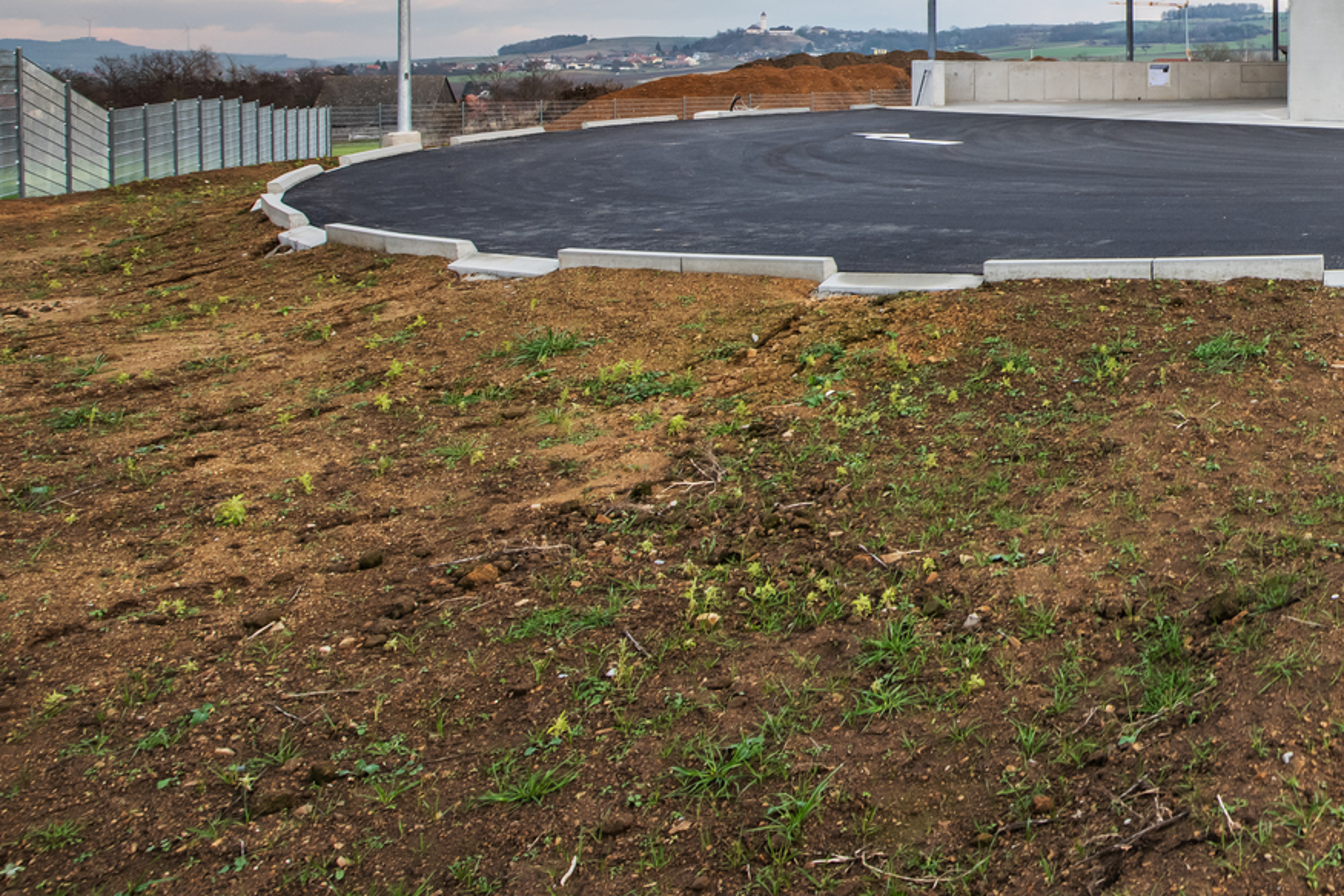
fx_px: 1194
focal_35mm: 32
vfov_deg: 37.8
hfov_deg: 45.0
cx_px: 1467
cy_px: 59
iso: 200
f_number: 8
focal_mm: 14
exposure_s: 1/60
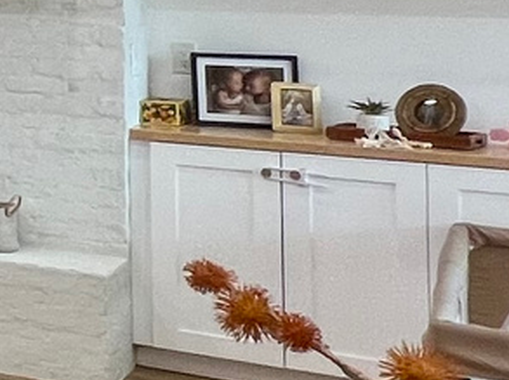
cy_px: -80
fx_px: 1336
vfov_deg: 15.6
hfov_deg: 12.6
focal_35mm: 91
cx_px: -891
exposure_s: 1/120
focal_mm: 1.57
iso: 80
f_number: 1.8
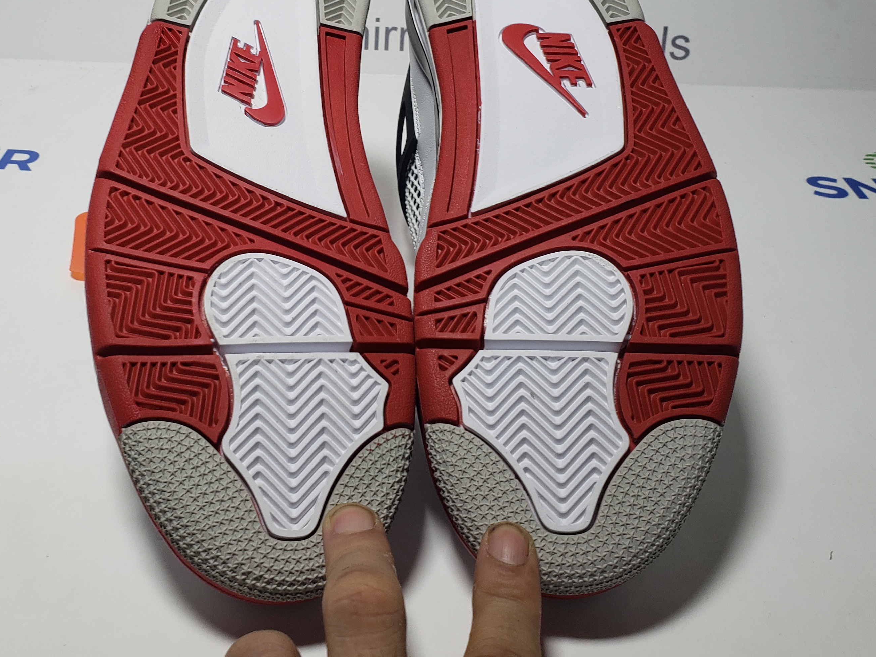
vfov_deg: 35.3
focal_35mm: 40
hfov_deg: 46.5
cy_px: 173
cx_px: 349
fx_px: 1012
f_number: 2.4
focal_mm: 4.3
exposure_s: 1/241
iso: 50
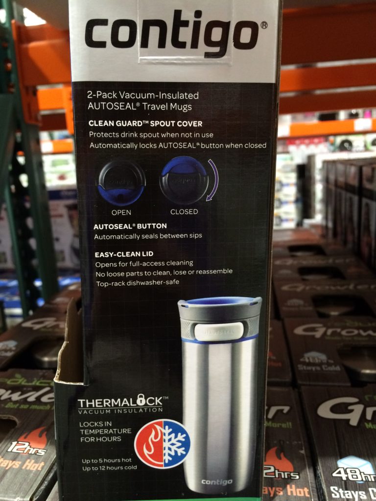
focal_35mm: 29
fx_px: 420
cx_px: 188
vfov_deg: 61.7
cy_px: 250
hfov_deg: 48.2
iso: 320
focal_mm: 4.15
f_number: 2.2
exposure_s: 1/24
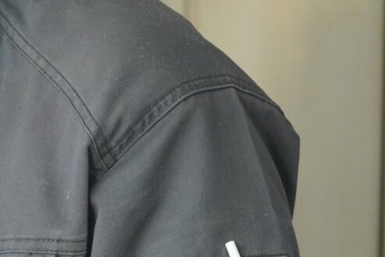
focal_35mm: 181
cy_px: 38
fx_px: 1936
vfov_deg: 7.6
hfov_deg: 10.6
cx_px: -335
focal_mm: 35
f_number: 4
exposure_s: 1/160
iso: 4000
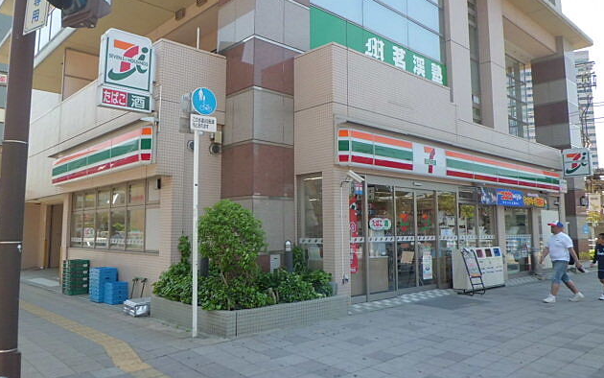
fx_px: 461
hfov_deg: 66.5
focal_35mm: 28
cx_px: 301
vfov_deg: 44.5
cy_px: 179
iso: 100
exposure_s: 1/500
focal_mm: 4.7
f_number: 2.8
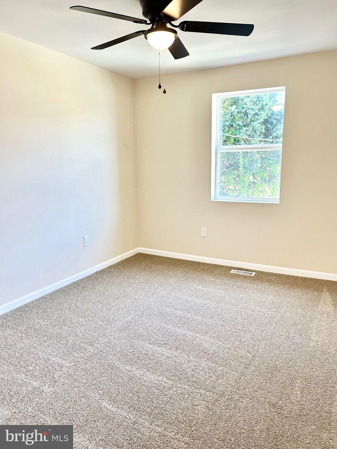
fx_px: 337
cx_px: 168
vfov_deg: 67.3
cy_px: 224
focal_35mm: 26
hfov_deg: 53.1
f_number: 1.5
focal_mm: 5.7
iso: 125
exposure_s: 1/60
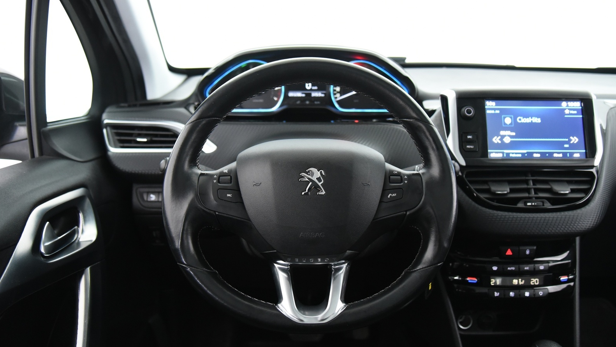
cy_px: 178
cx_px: 312
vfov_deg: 38.9
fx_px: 490
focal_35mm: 30
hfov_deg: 64.3
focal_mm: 28
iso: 4000
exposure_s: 1/20
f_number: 4
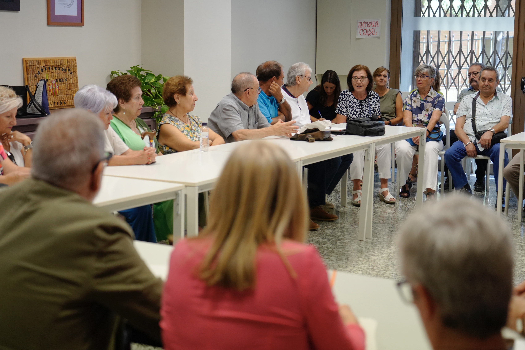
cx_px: 262
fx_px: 904
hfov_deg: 32.4
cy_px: 175
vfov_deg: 21.9
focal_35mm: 62
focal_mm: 62
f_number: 4
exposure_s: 1/200
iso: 2000
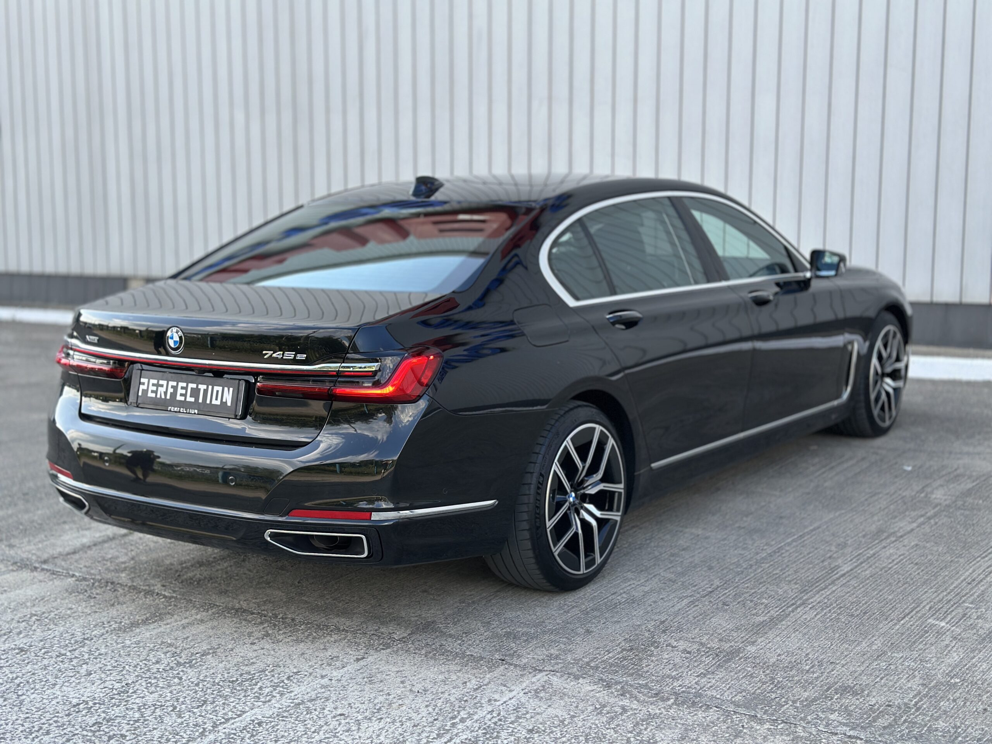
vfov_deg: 30.3
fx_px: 1376
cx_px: 496
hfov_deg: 39.7
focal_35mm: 48
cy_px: 372
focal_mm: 6.86
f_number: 1.78
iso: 80
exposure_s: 1/823
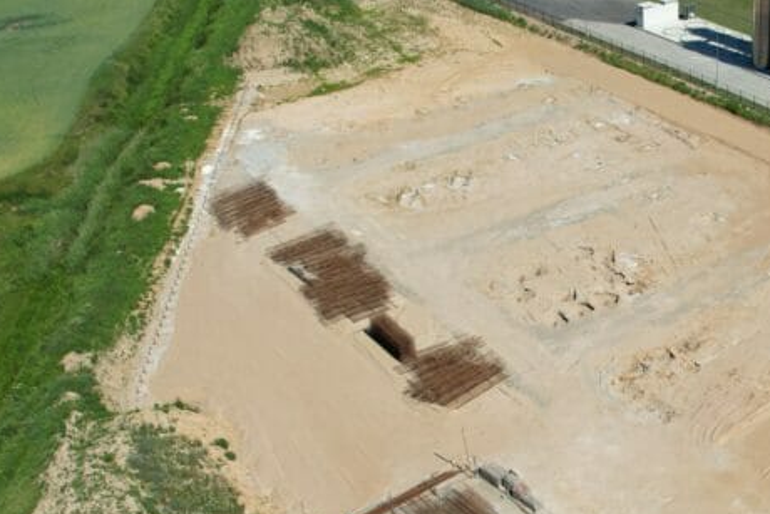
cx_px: 688
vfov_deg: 26.8
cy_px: 436
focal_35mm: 49
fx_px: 1048
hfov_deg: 37.7
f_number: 2.8
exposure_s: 1/2500
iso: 100
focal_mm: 8.38
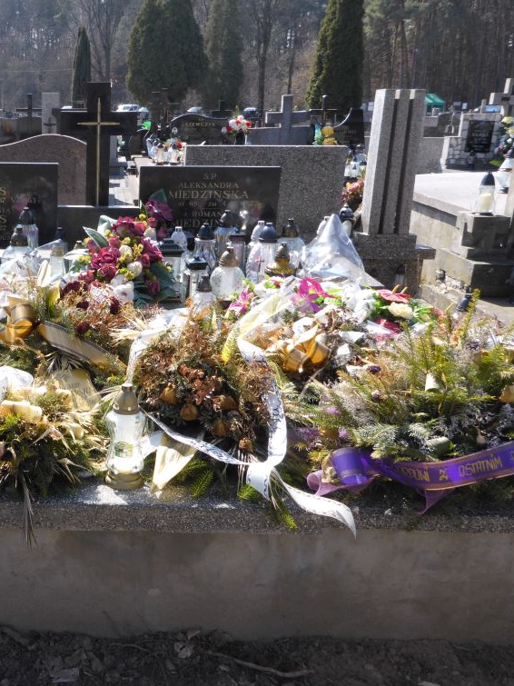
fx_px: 753
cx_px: 54
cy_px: 340
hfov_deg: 35.6
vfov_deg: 49.0
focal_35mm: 38
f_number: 3.3
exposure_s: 1/400
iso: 80
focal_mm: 4.9
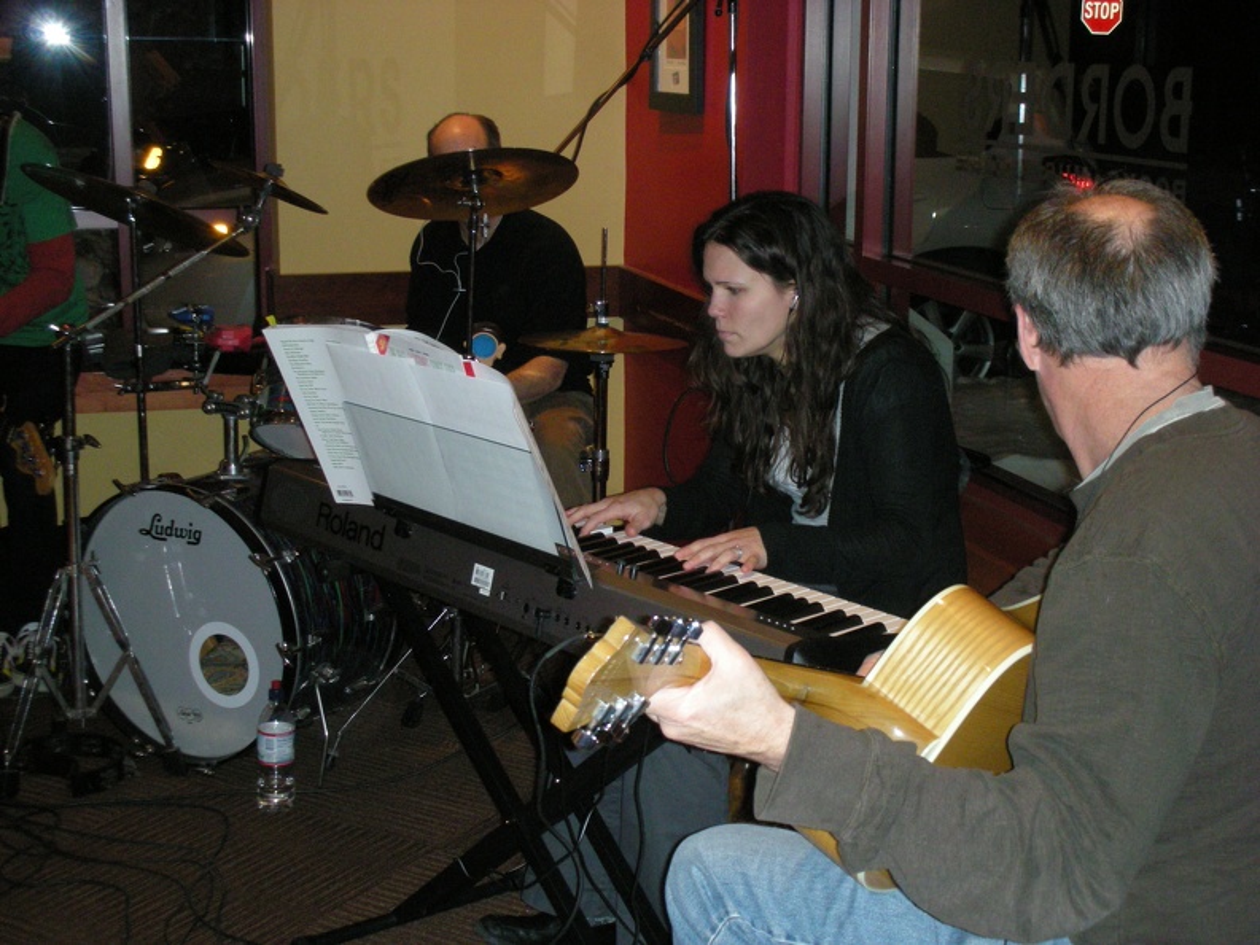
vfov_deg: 27.5
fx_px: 1929
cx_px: 630
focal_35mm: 53
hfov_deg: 36.2
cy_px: 472
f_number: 3.5
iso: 306
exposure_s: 1/60
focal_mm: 8.8
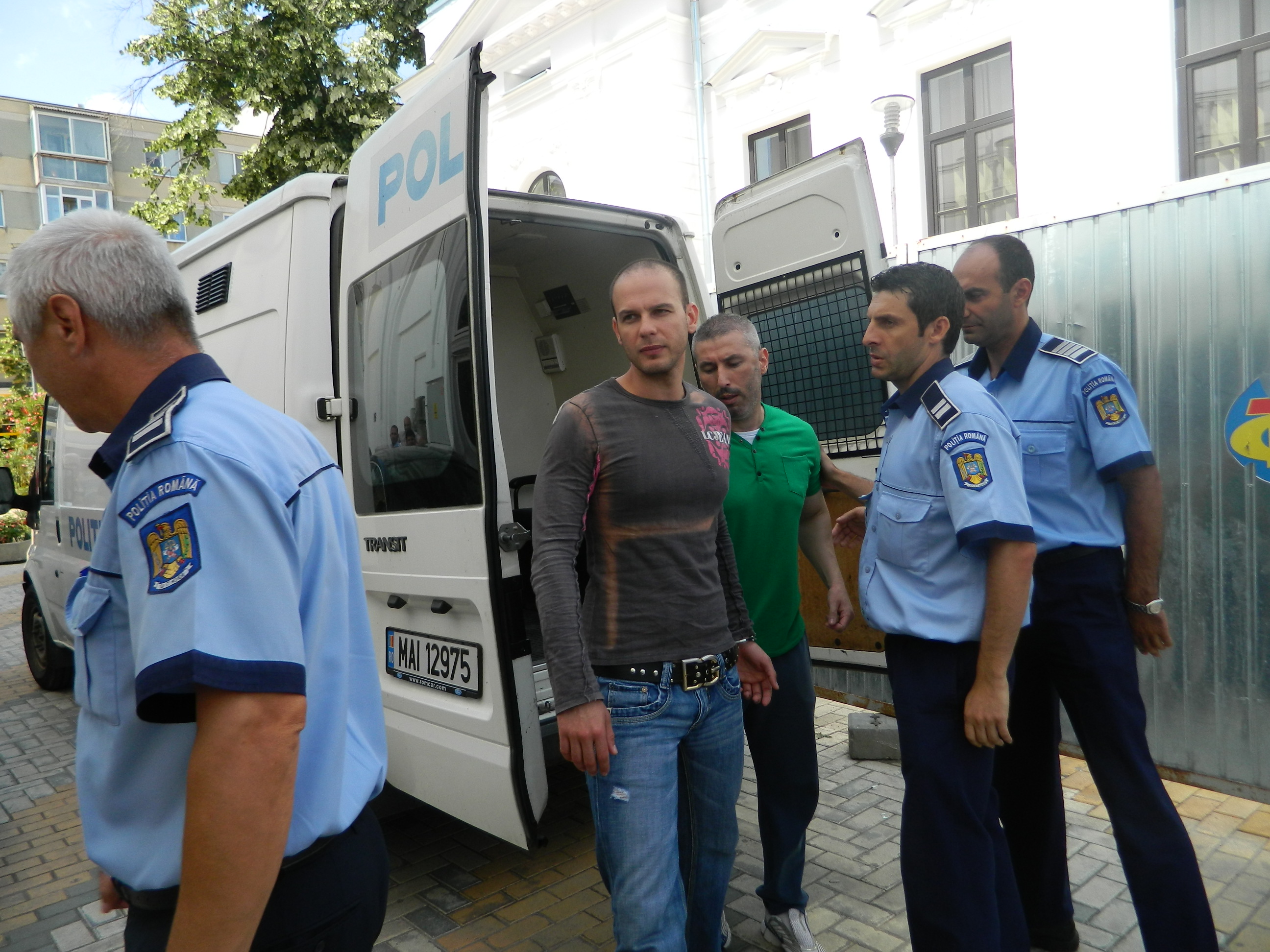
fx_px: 917
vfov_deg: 54.9
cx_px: 635
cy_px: 476
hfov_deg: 69.4
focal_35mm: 25
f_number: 3.1
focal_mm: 4.5
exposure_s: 1/400
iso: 80
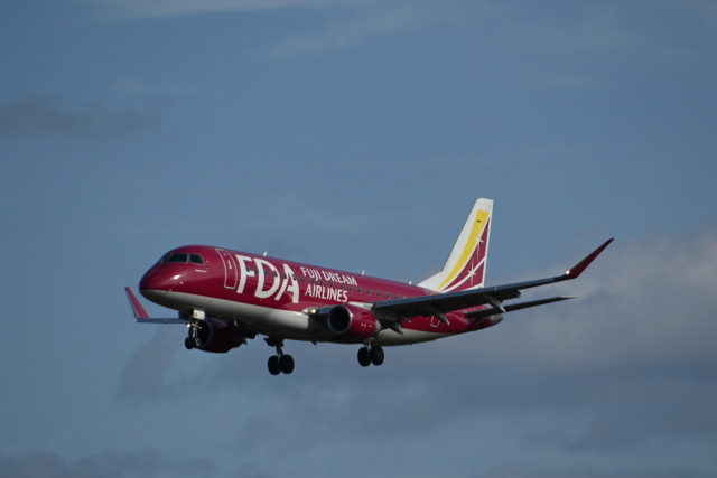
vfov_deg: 3.1
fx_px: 8964
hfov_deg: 4.6
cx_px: 358
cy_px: 239
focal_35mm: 450
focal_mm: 300
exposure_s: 1/1250
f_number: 7.1
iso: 200
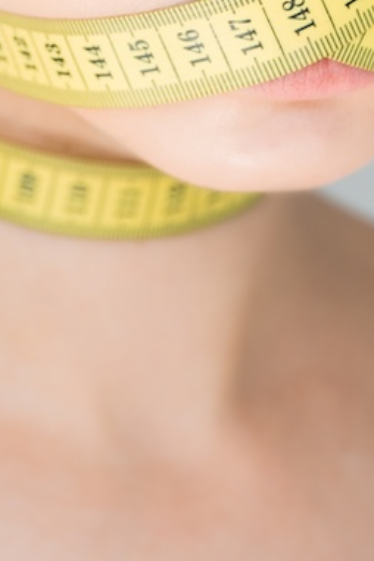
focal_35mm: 248
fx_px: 3864
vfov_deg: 8.2
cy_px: -35
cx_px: 150
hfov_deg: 5.5
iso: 320
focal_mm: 105
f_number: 8
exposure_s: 1/200
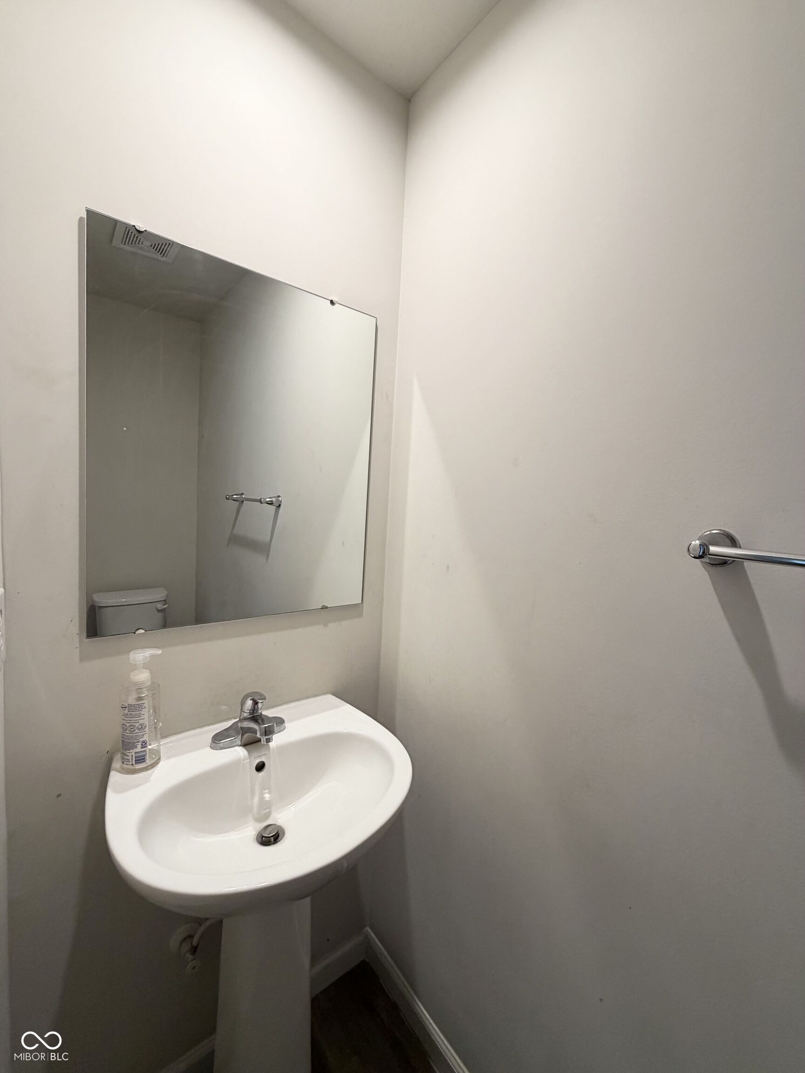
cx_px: 402
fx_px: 434
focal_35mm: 14
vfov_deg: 102.1
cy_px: 536
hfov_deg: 85.7
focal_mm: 2.22
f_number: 2.2
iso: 200
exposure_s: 1/120
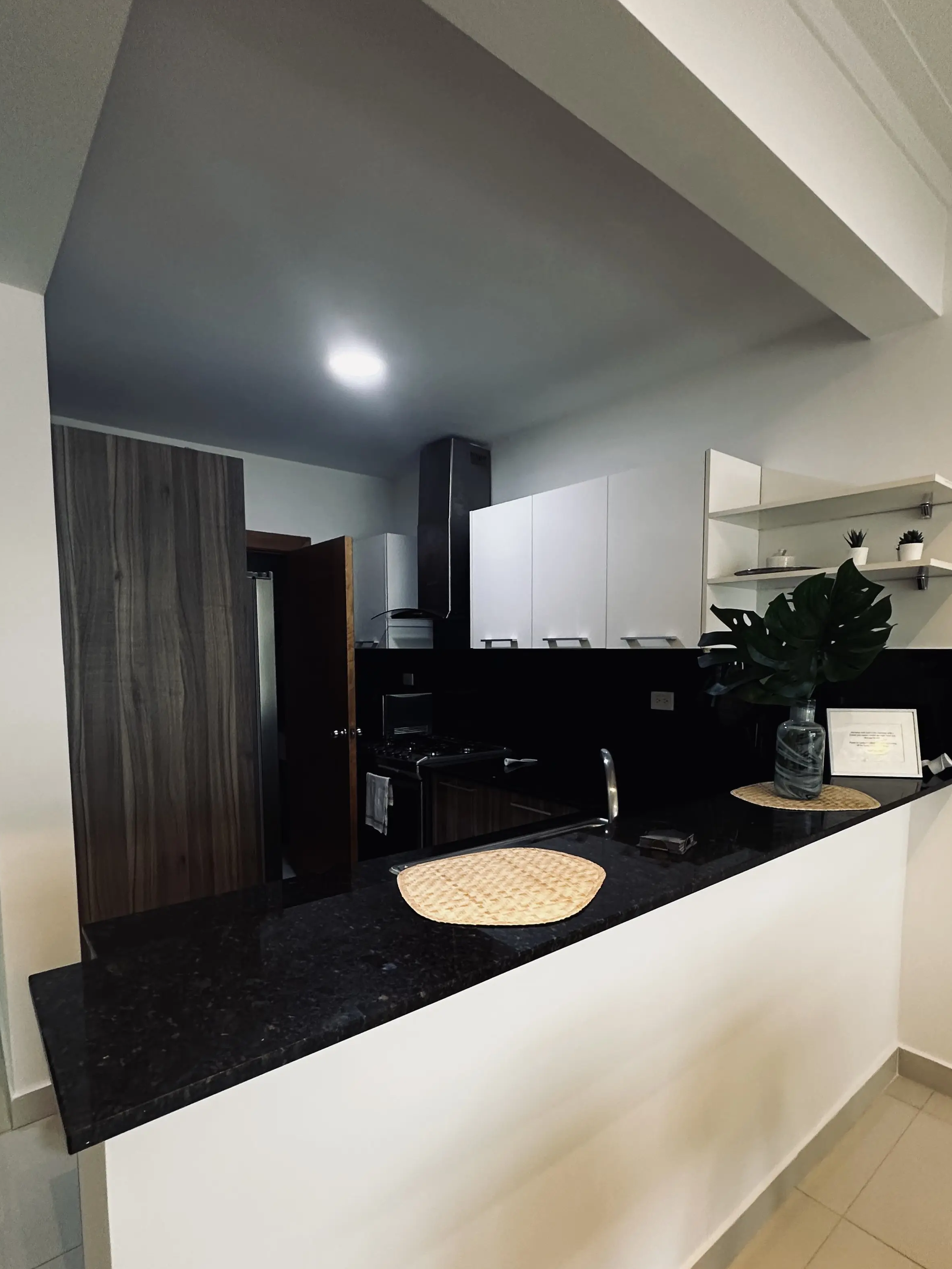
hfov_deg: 71.5
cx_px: 507
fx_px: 660
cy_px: 707
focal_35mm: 18
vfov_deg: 87.4
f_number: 2.2
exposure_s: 1/61
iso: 250
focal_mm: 2.22
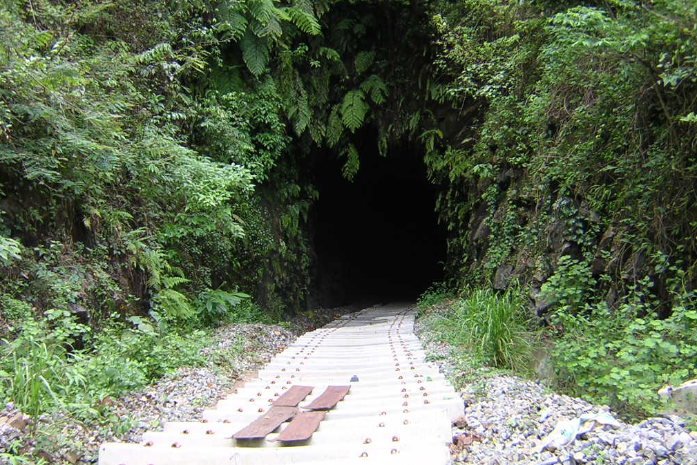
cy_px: 245
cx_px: 345
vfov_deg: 35.1
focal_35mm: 38
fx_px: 736
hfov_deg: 50.7
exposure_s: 1/63.1
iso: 100
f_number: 2.6
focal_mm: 4.7
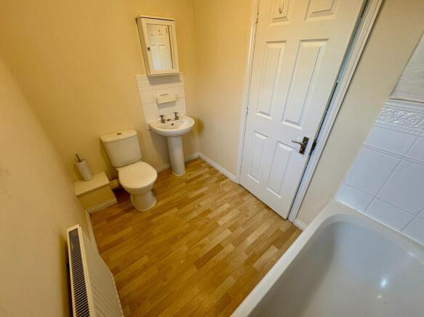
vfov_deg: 85.7
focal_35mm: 14
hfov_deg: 102.1
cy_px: 158
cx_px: 212
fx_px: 171
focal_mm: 2.22
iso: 125
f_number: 2.2
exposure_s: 1/50
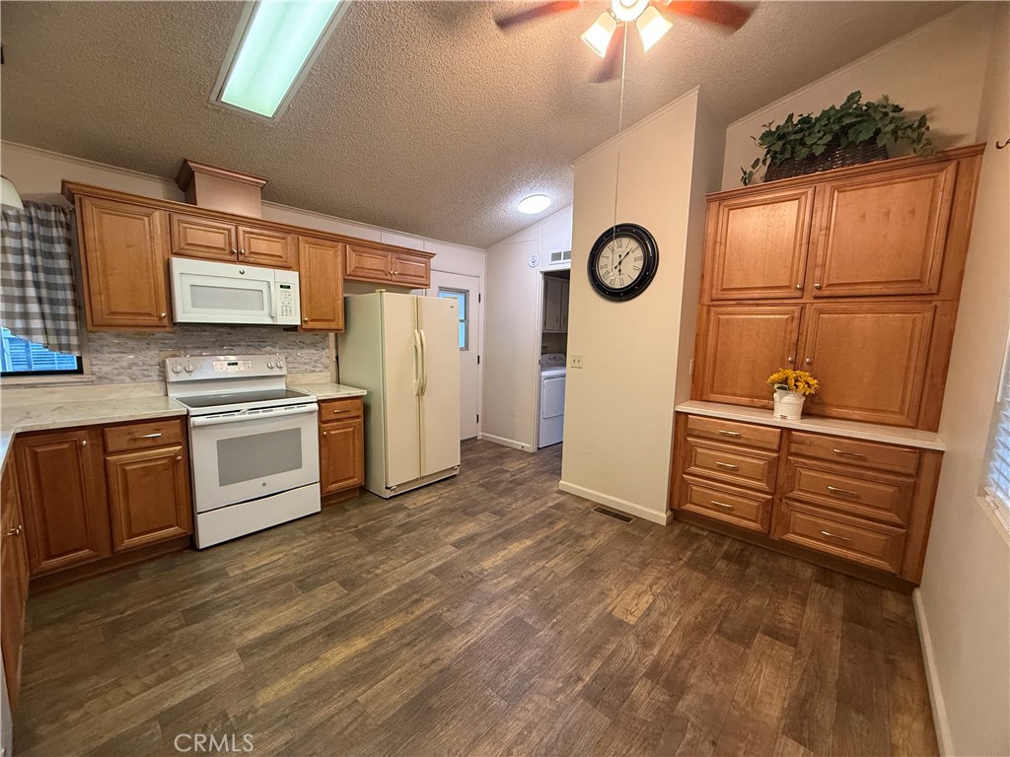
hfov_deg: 102.1
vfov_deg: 85.7
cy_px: 378
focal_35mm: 14
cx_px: 505
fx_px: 408
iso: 400
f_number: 2.2
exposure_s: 1/60
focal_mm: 2.22
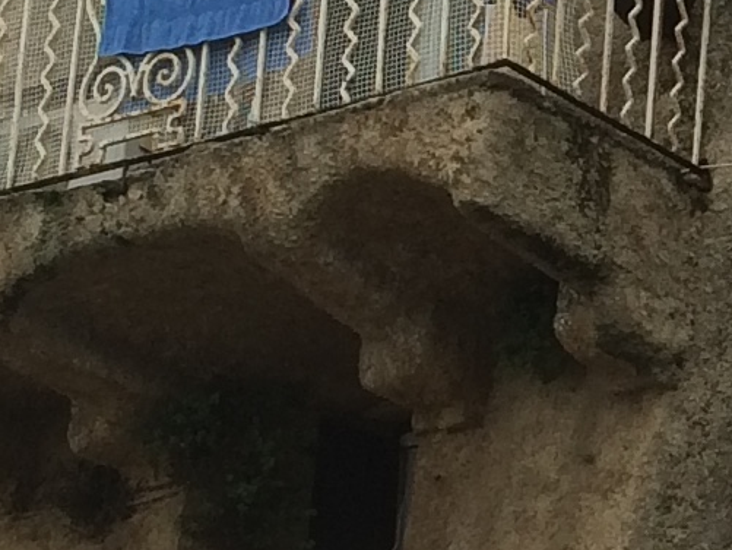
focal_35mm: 189
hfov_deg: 10.1
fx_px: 3998
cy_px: 458
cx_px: 1075
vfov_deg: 7.8
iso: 32
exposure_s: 1/507
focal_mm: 4.15
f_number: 2.2
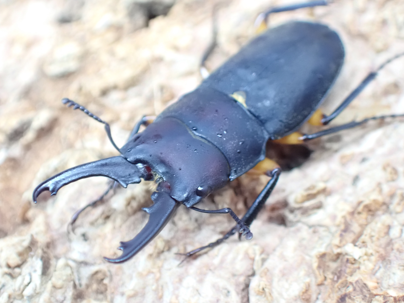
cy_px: 152
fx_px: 1167
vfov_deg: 14.8
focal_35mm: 100
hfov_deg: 19.6
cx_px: 202
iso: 1600
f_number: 4.9
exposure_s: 1/60
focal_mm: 18
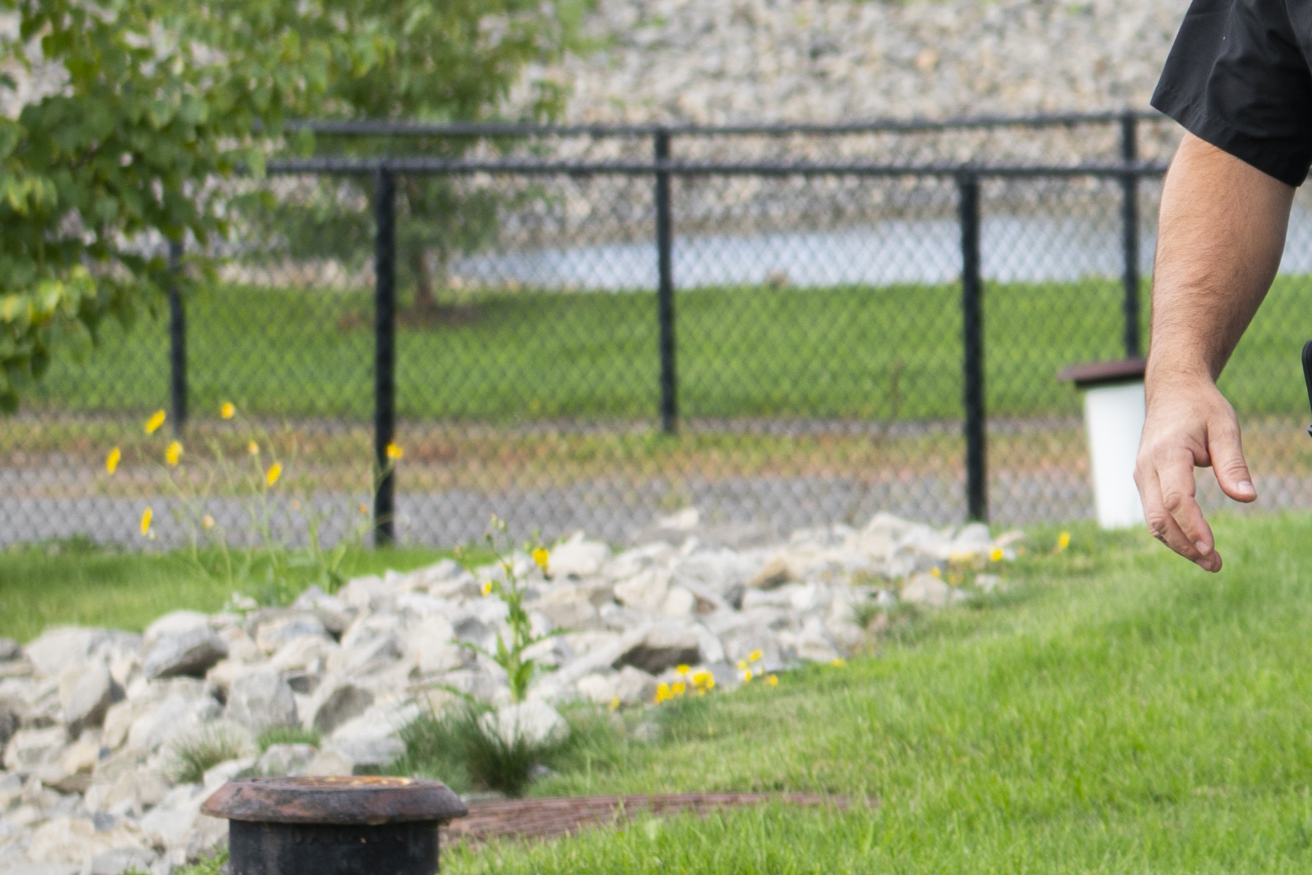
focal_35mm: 327
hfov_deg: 6.2
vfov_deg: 4.2
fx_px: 11918
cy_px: 472
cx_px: 1746
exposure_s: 1/200
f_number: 5
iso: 100
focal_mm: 76
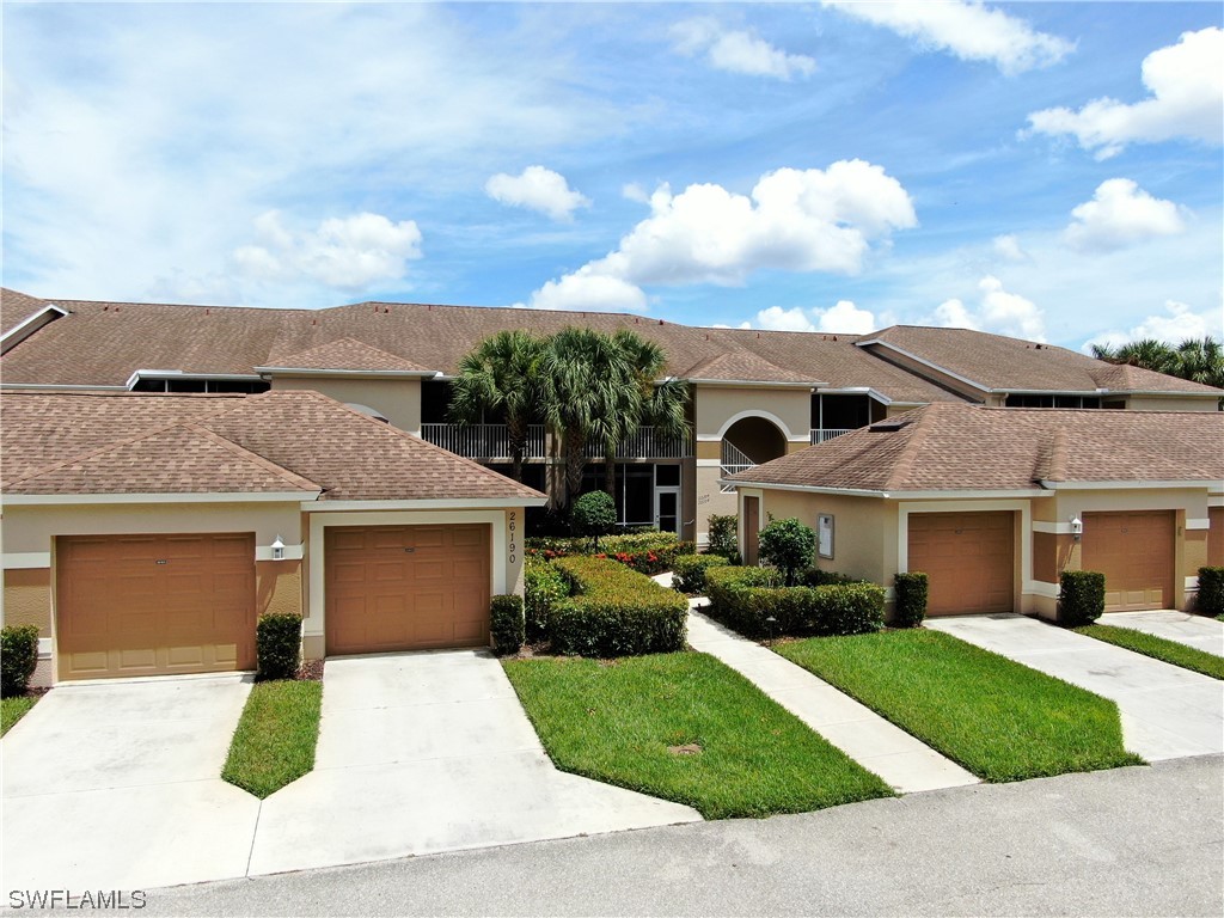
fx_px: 849
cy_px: 459
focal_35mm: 24
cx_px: 612
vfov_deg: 56.8
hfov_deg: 71.6
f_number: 2.8
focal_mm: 4.39
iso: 110
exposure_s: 1/1250
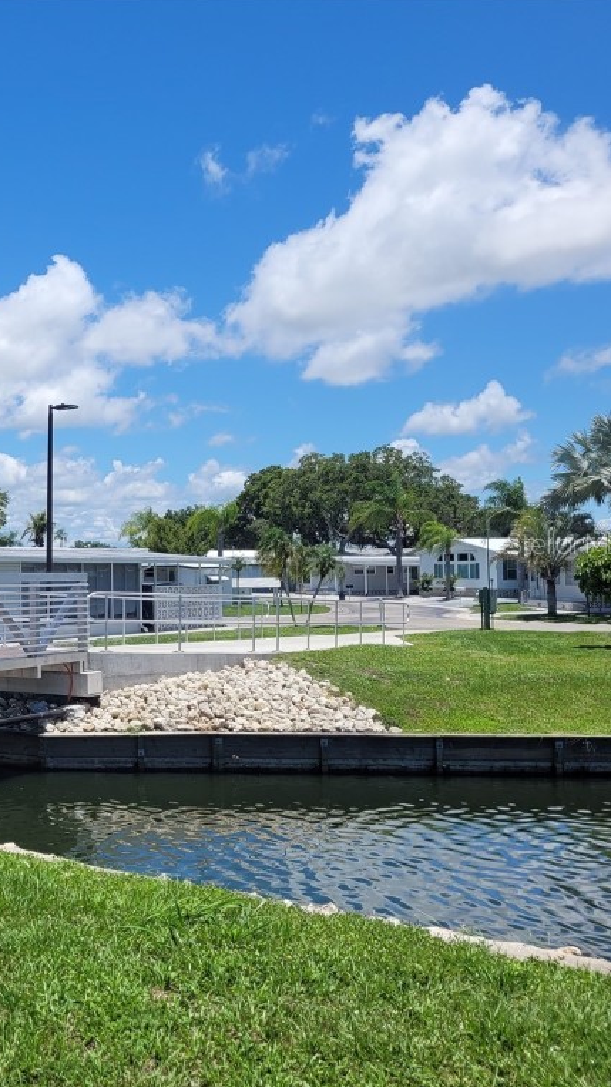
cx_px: -88
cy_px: 543
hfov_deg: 28.0
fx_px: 1095
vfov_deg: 52.8
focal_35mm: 38
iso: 40
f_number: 1.8
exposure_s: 1/3075
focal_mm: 5.4
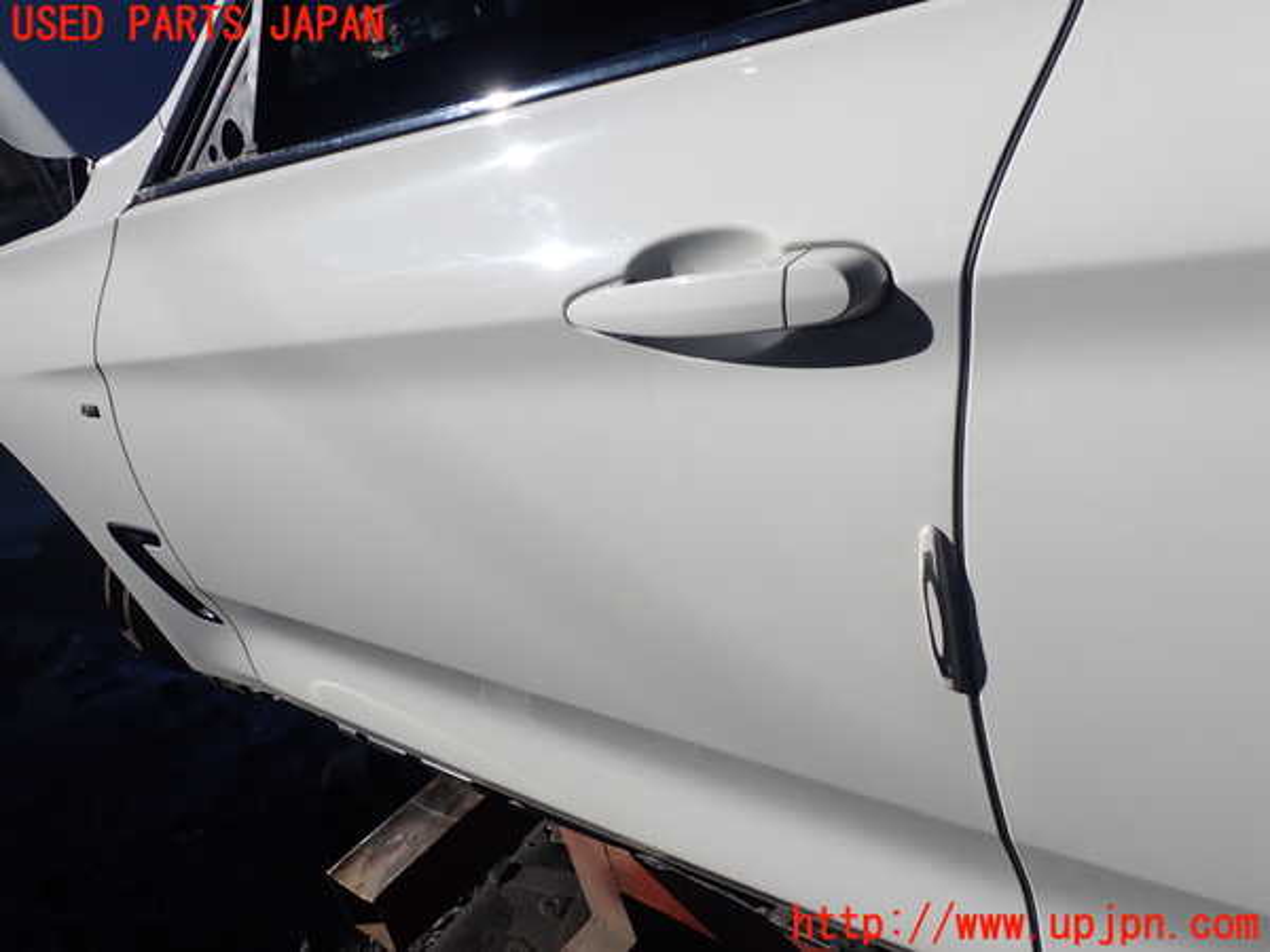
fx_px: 1101
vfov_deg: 46.8
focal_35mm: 30
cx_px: 635
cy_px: 476
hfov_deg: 60.0
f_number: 9
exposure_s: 1/320
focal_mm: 5.4
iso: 100
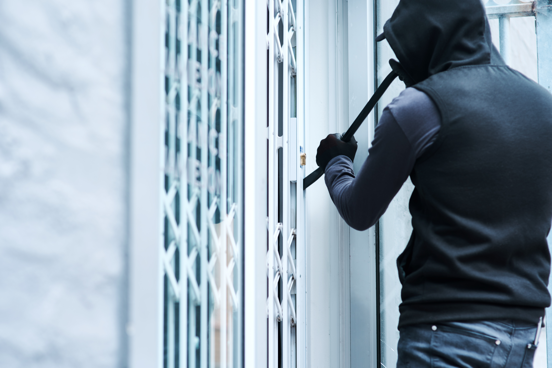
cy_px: 184
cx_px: 276
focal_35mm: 85
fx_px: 1304
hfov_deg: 23.9
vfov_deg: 16.1
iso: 100
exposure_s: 1/100
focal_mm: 85
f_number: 2.8
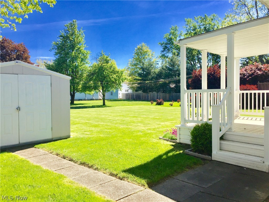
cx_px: 134
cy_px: 101
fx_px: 225
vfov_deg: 48.2
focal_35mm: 29
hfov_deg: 61.7
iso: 32
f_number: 2.2
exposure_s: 1/1647
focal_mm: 4.15
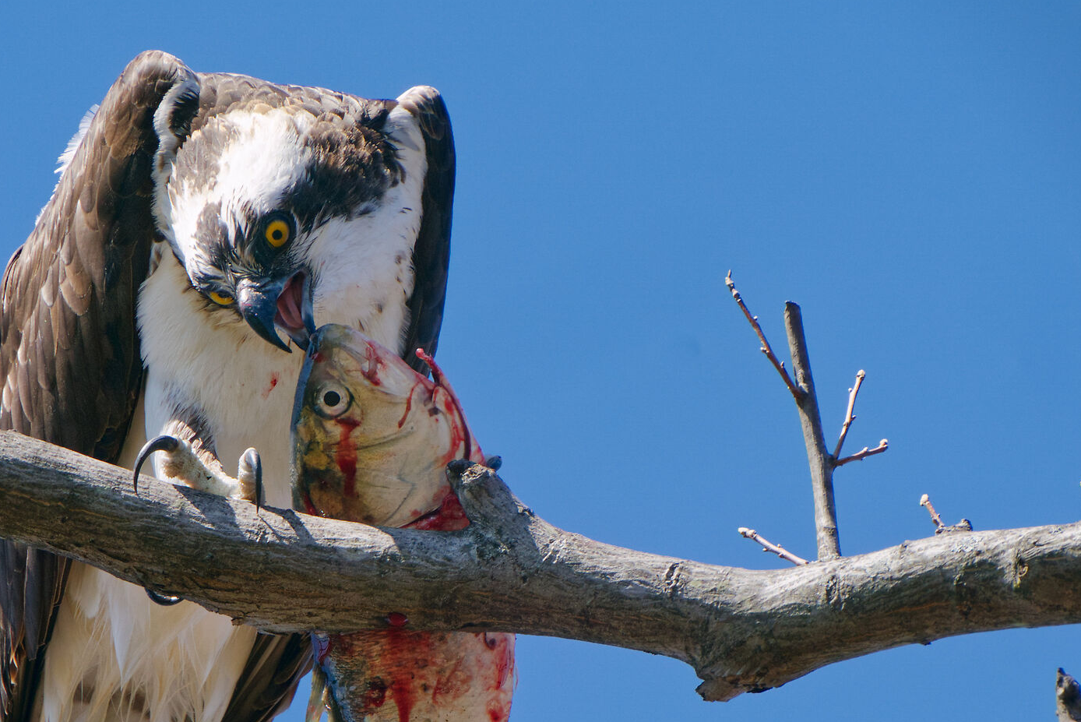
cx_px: 412
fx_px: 43621
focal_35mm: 1452
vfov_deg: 0.9
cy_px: 570
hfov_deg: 1.4
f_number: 9
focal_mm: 840
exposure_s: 1/500
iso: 320
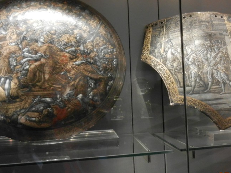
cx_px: 149
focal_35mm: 47
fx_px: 314
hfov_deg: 40.1
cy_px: 70
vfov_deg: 30.8
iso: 200
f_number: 3.5
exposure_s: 1/3.9
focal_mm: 5.4
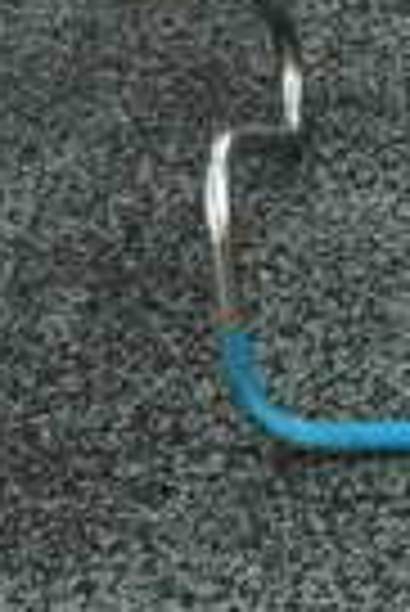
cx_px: 752
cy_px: 259
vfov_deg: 17.2
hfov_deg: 10.8
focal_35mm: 119
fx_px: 2028
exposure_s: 1/200
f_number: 7.1
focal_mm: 18
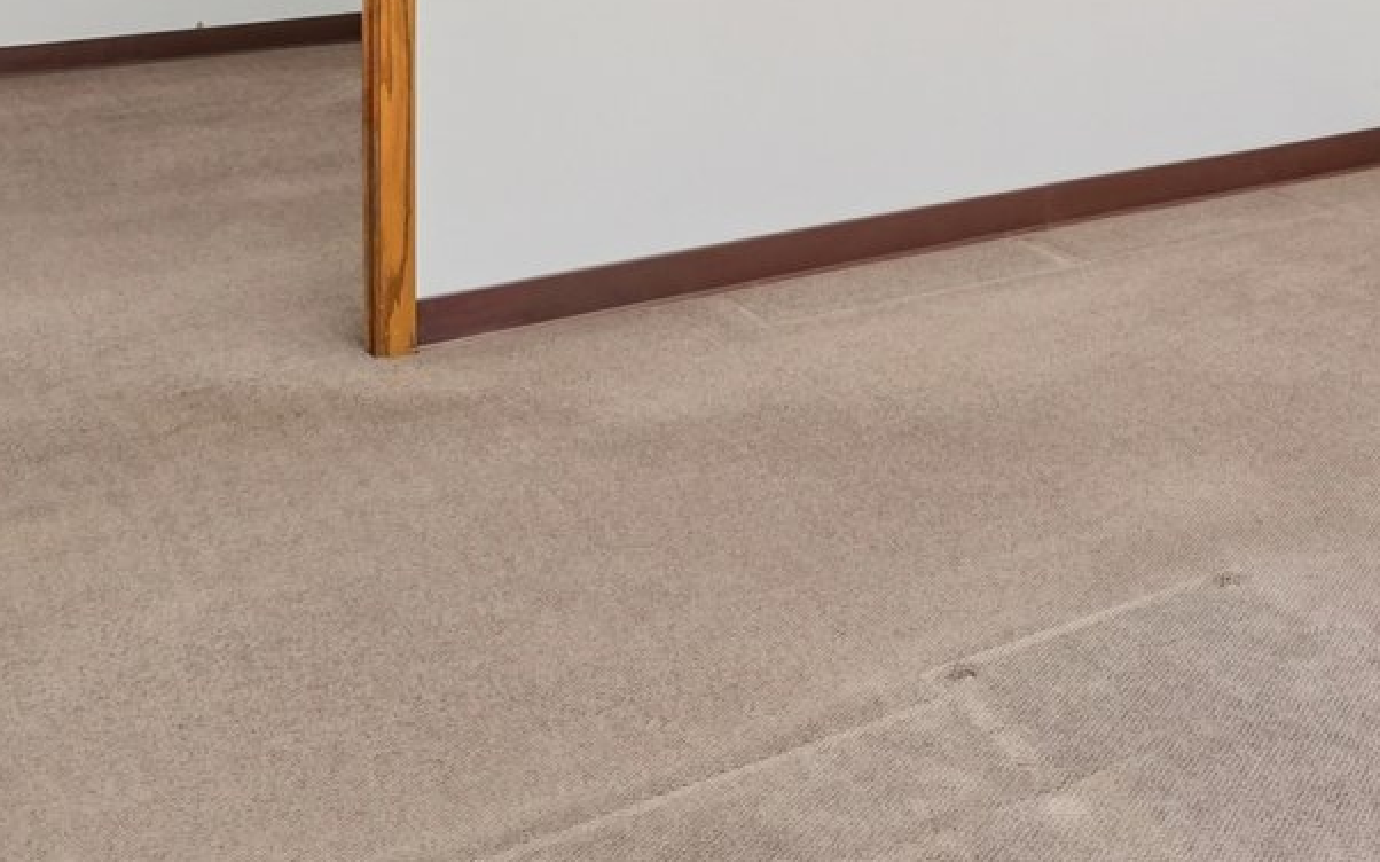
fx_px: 2034
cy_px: -249
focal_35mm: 54
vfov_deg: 21.7
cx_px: 1715
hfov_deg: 30.8
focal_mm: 10.4
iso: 800
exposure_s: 1/6
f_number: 8
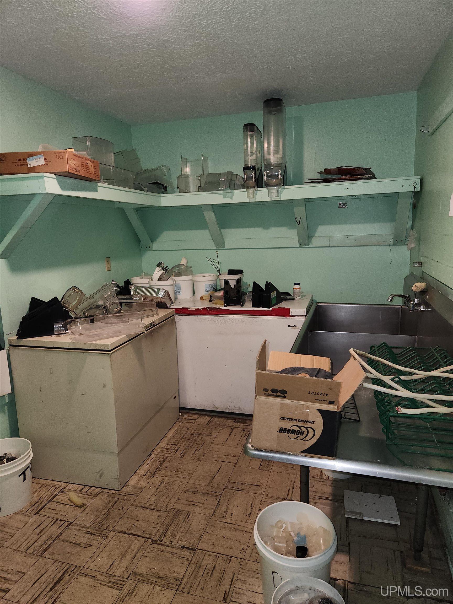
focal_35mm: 23
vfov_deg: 73.9
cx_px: 226
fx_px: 401
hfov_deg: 58.9
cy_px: 302
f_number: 1.8
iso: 100
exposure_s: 1/24
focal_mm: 5.4
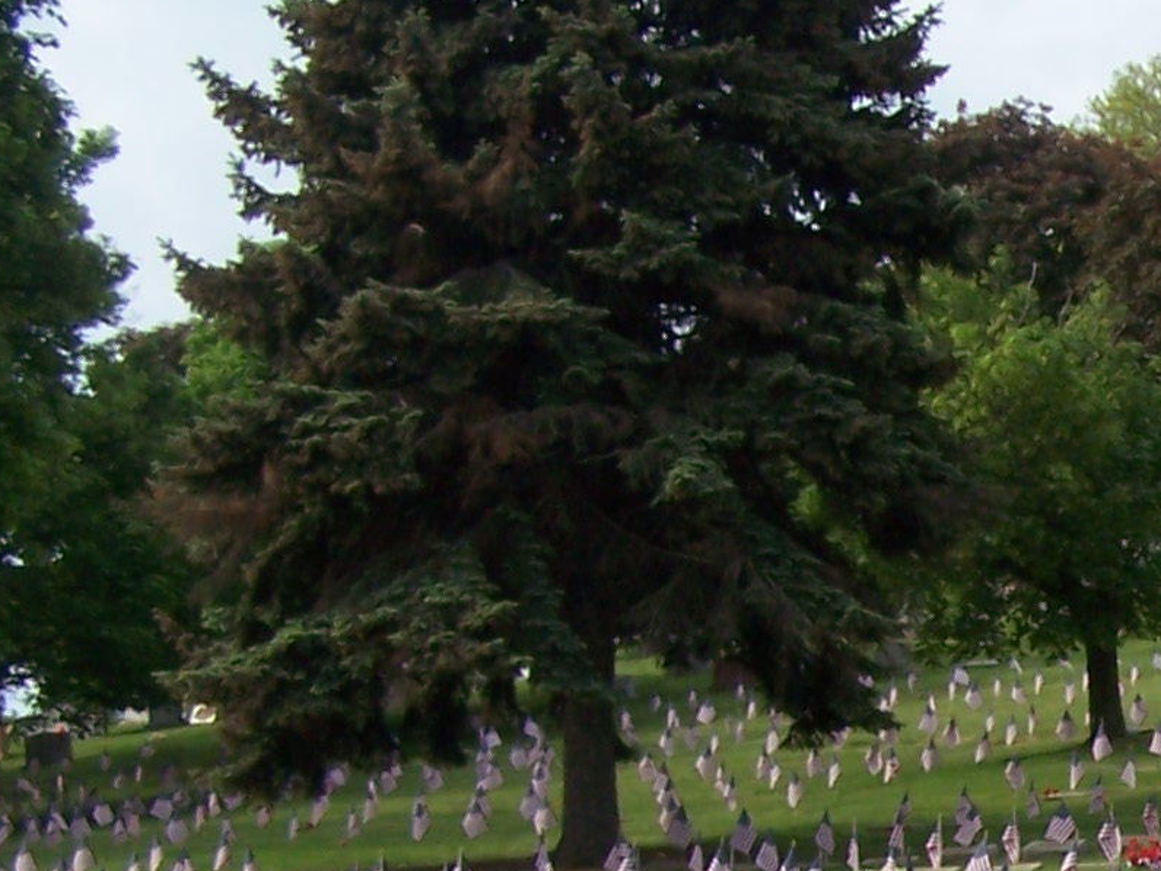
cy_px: 912
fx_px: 4125
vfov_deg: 11.9
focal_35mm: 123
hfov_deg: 15.0
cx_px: 1698
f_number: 4
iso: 80
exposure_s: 1/640
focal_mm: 6.3
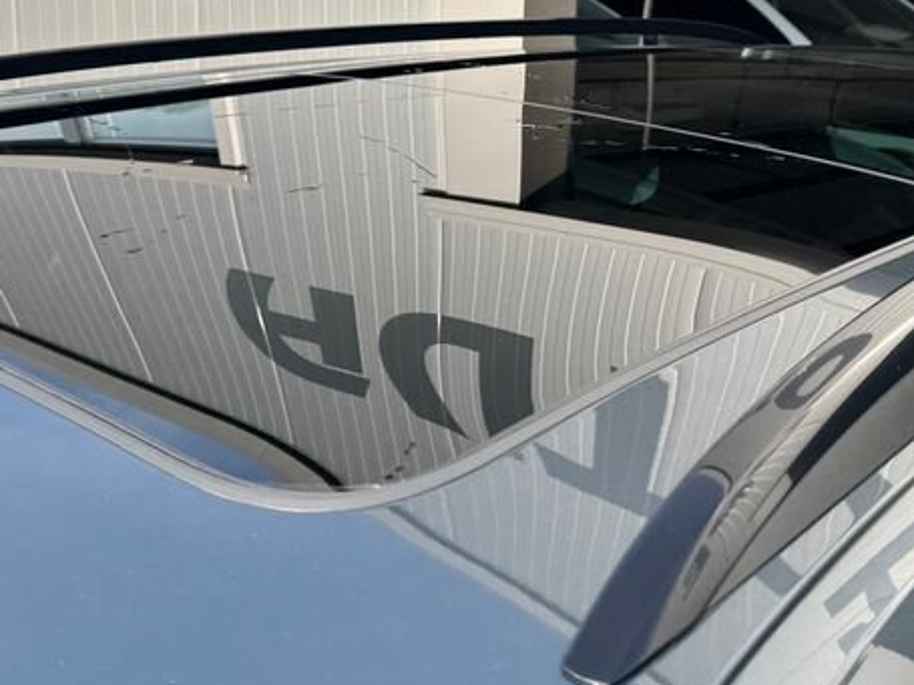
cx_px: 482
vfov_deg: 26.9
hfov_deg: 35.5
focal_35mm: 54
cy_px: 265
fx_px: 1425
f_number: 1.78
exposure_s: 1/1560
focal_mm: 6.76
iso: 80
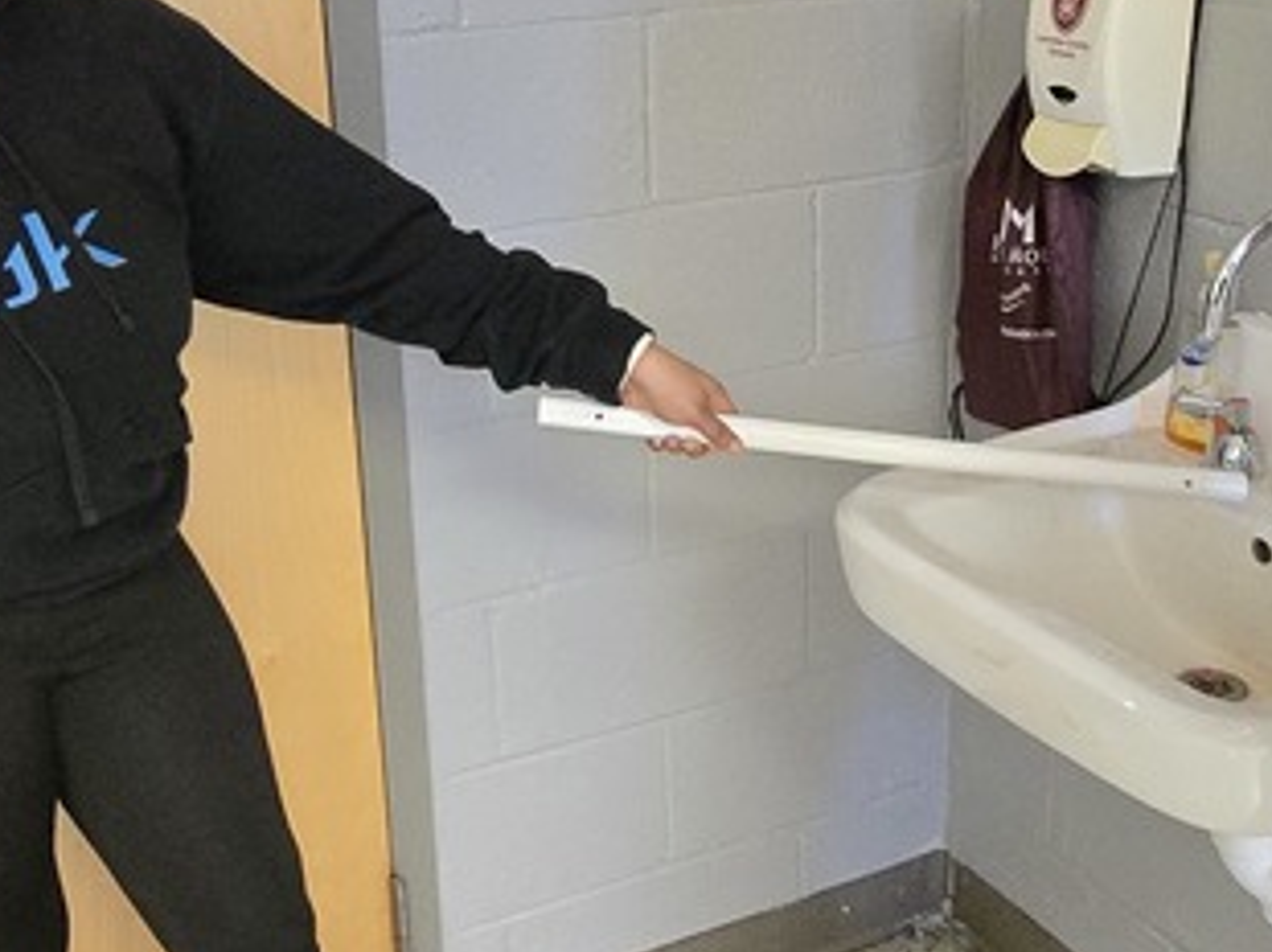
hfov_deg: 43.9
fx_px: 1579
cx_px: 599
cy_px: 402
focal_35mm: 43
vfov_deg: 33.5
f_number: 2.2
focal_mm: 2.2
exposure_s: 1/40
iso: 1250
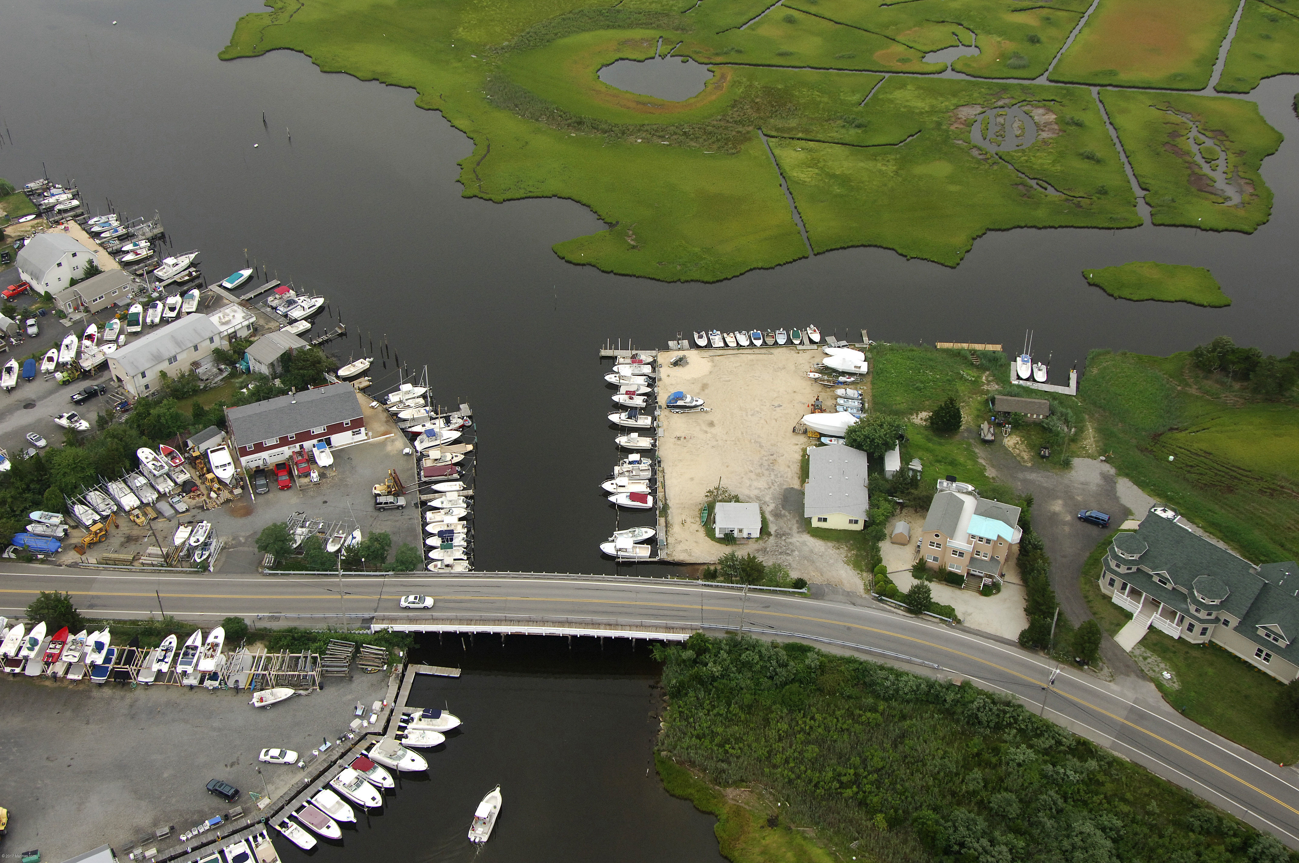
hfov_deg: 53.2
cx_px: 650
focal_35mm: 36
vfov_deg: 36.8
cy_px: 432
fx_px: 1297
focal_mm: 24
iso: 400
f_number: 5
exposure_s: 1/1000
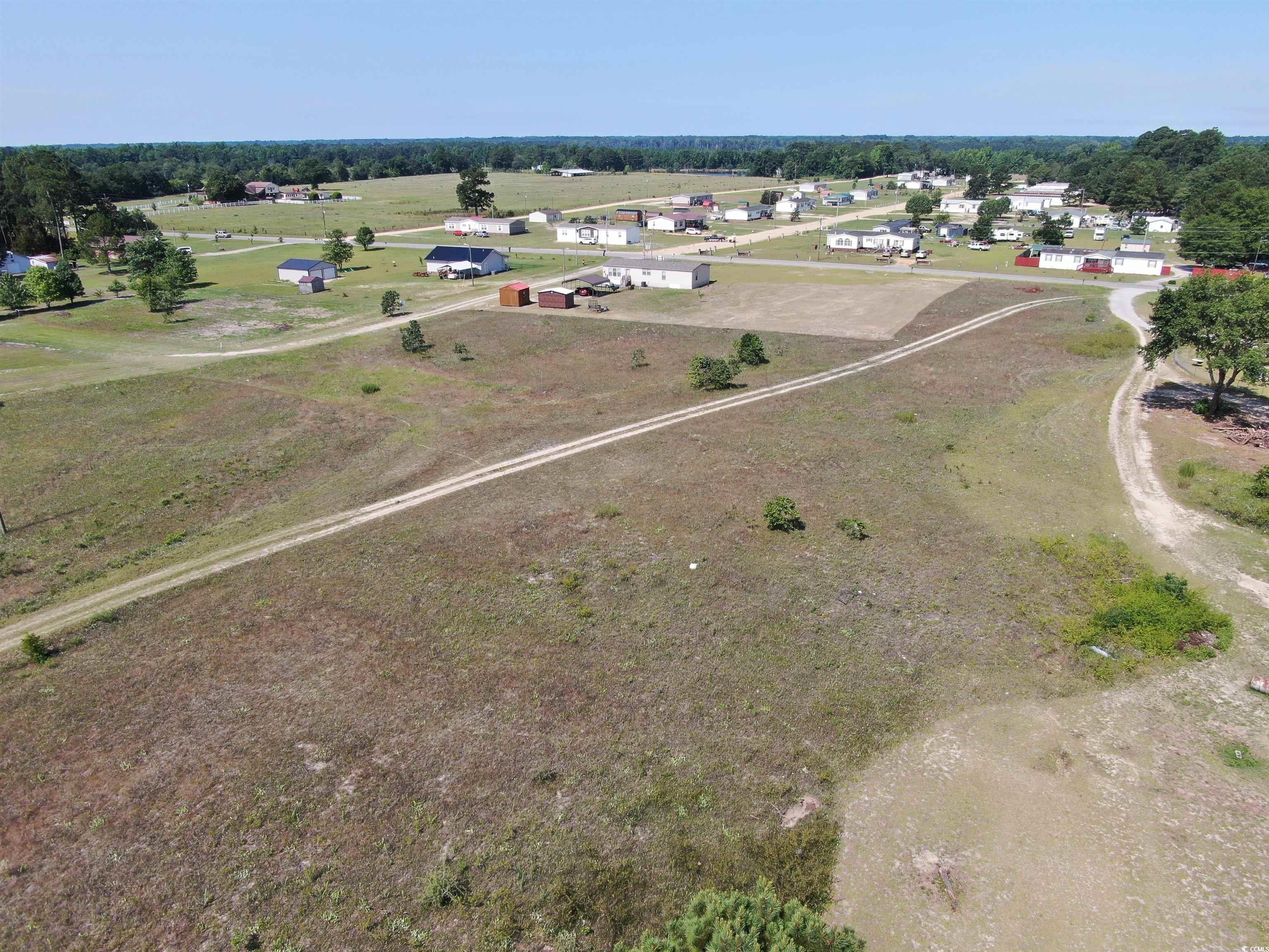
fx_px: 880
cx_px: 634
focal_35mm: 24
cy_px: 476
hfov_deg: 71.6
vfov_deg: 56.8
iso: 100
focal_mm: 4.39
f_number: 2.8
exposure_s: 1/1000
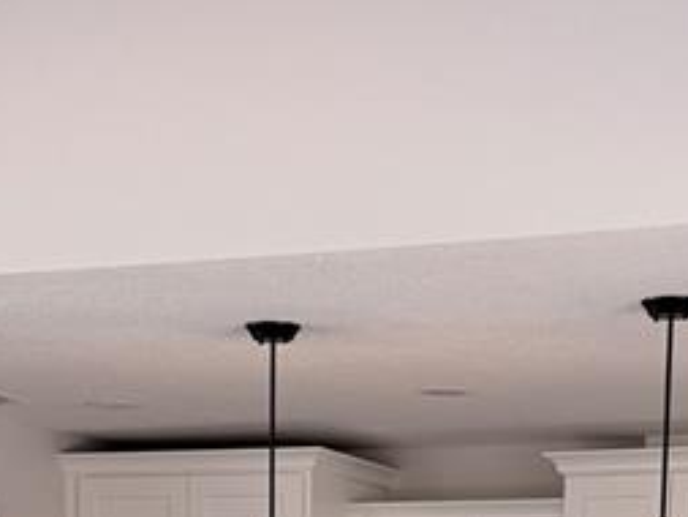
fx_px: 1929
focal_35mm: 97
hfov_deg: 20.2
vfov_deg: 13.8
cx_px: 378
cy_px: 906
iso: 125
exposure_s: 1/243
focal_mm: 6.76
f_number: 1.78
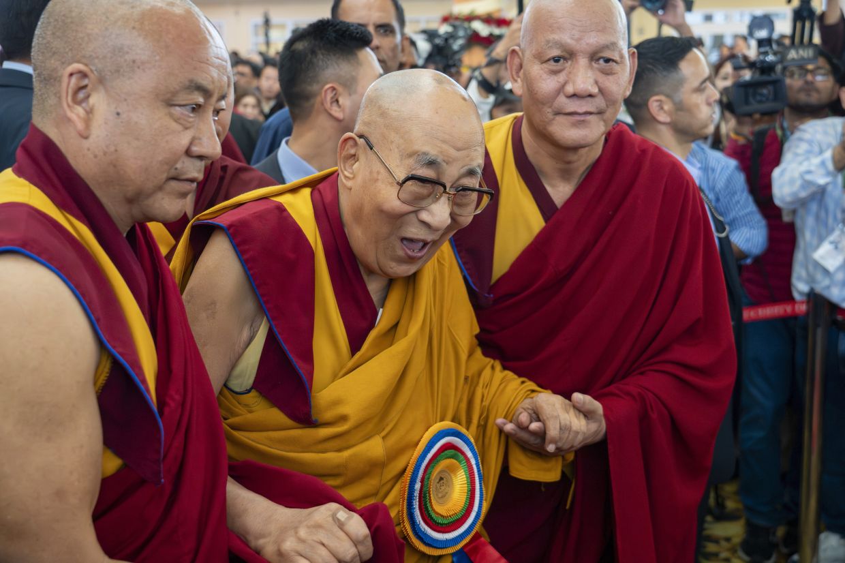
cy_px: 282
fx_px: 915
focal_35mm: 39
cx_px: 422
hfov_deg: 49.6
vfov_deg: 34.2
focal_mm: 39
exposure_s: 1/160
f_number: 4.5
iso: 6400
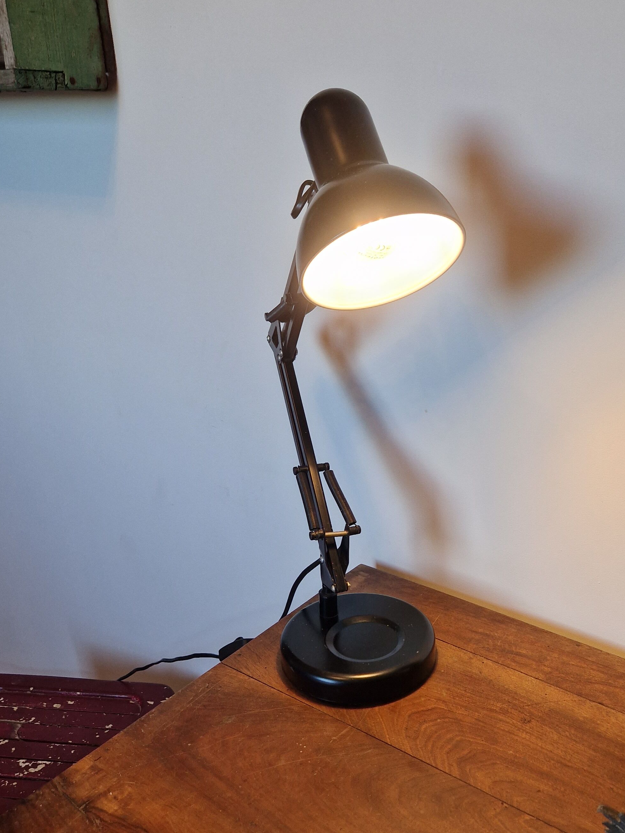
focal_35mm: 35
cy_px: 464
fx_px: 843
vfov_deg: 52.5
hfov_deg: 40.3
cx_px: 403
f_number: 1.8
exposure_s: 1/180
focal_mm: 5.4
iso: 160
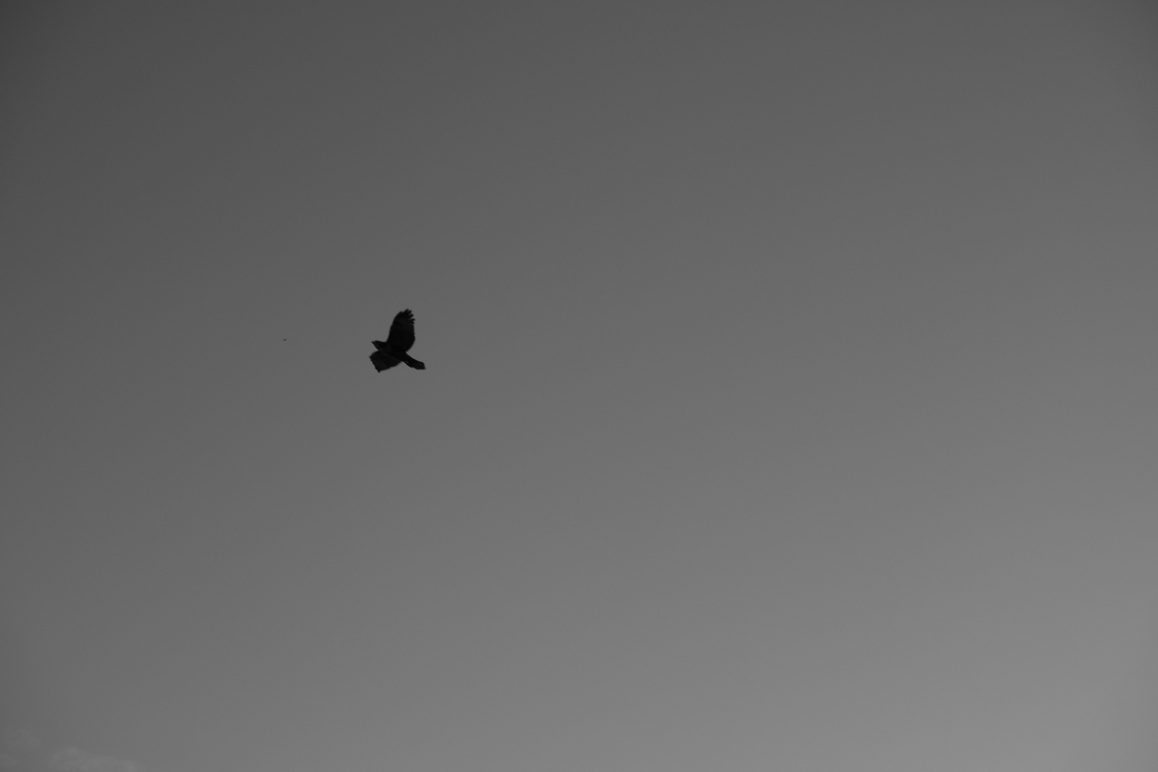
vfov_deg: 18.7
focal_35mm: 73
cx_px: 579
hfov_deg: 27.7
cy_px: 386
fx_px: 2348
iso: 160
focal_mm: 48.4
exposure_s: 1/340
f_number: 5
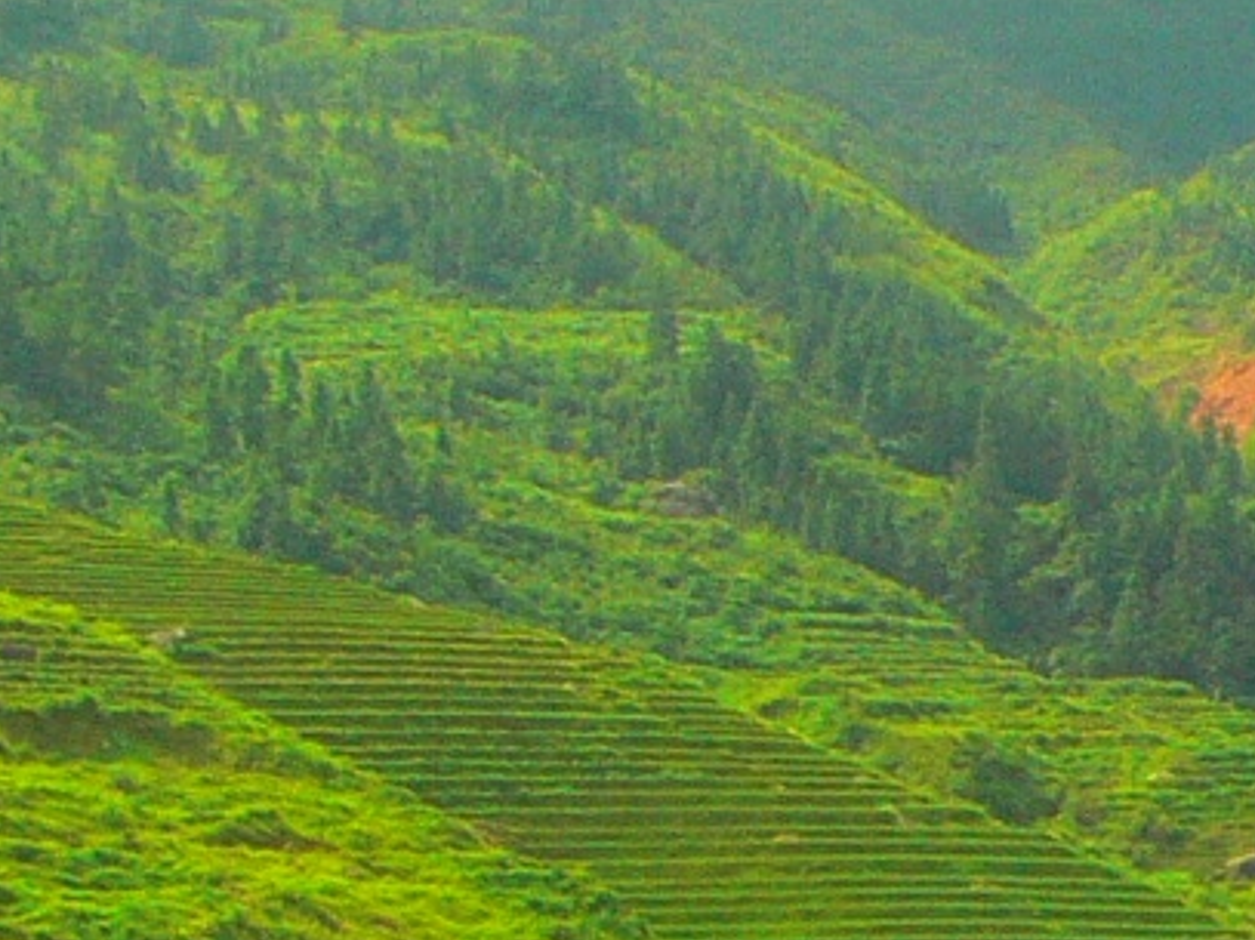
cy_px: 1963
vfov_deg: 8.0
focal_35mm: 176
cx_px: 2562
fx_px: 6379
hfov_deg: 10.3
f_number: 9
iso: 100
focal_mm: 7.4
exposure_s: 1/100
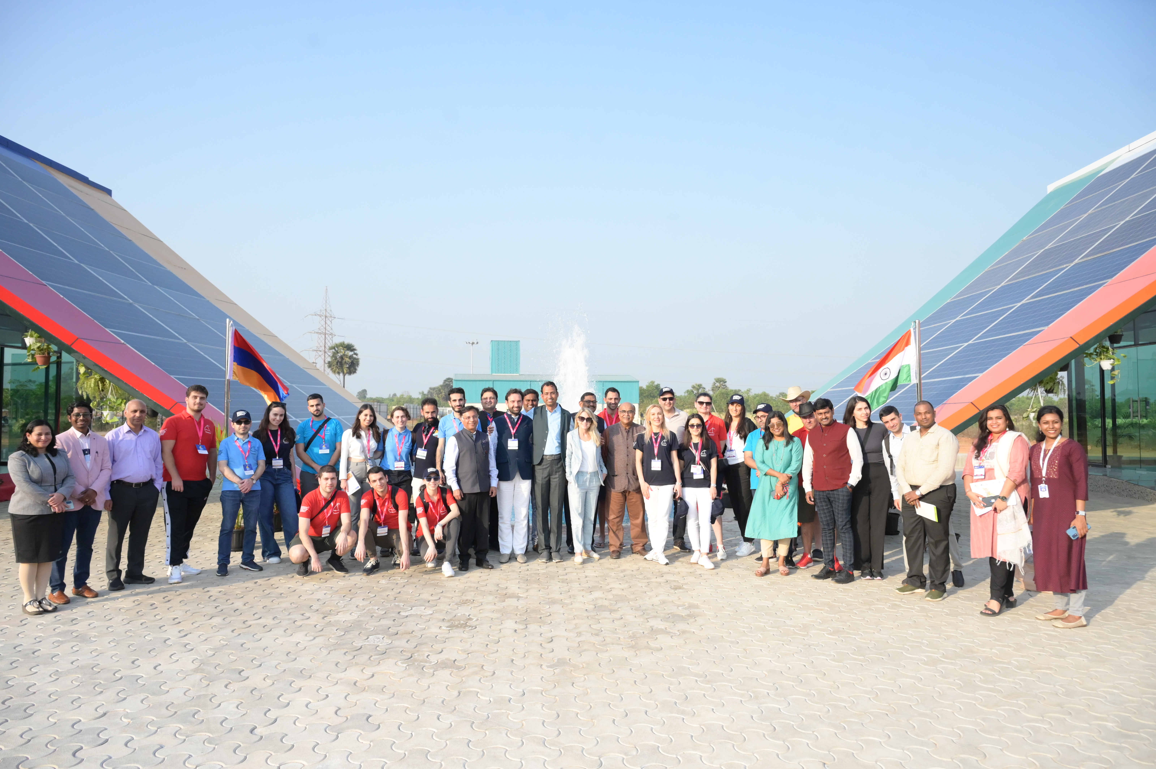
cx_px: 578
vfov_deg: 53.1
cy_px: 384
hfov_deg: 73.8
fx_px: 770
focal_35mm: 24
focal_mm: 24
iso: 4000
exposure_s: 1/8000
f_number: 5
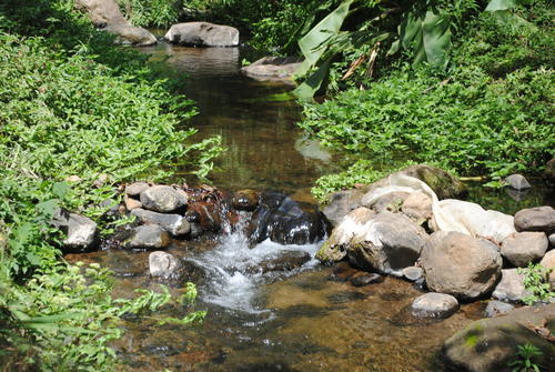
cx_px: 278
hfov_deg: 24.6
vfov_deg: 16.6
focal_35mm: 82
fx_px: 1274
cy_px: 186
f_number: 6.3
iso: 100
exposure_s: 1/160
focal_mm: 55
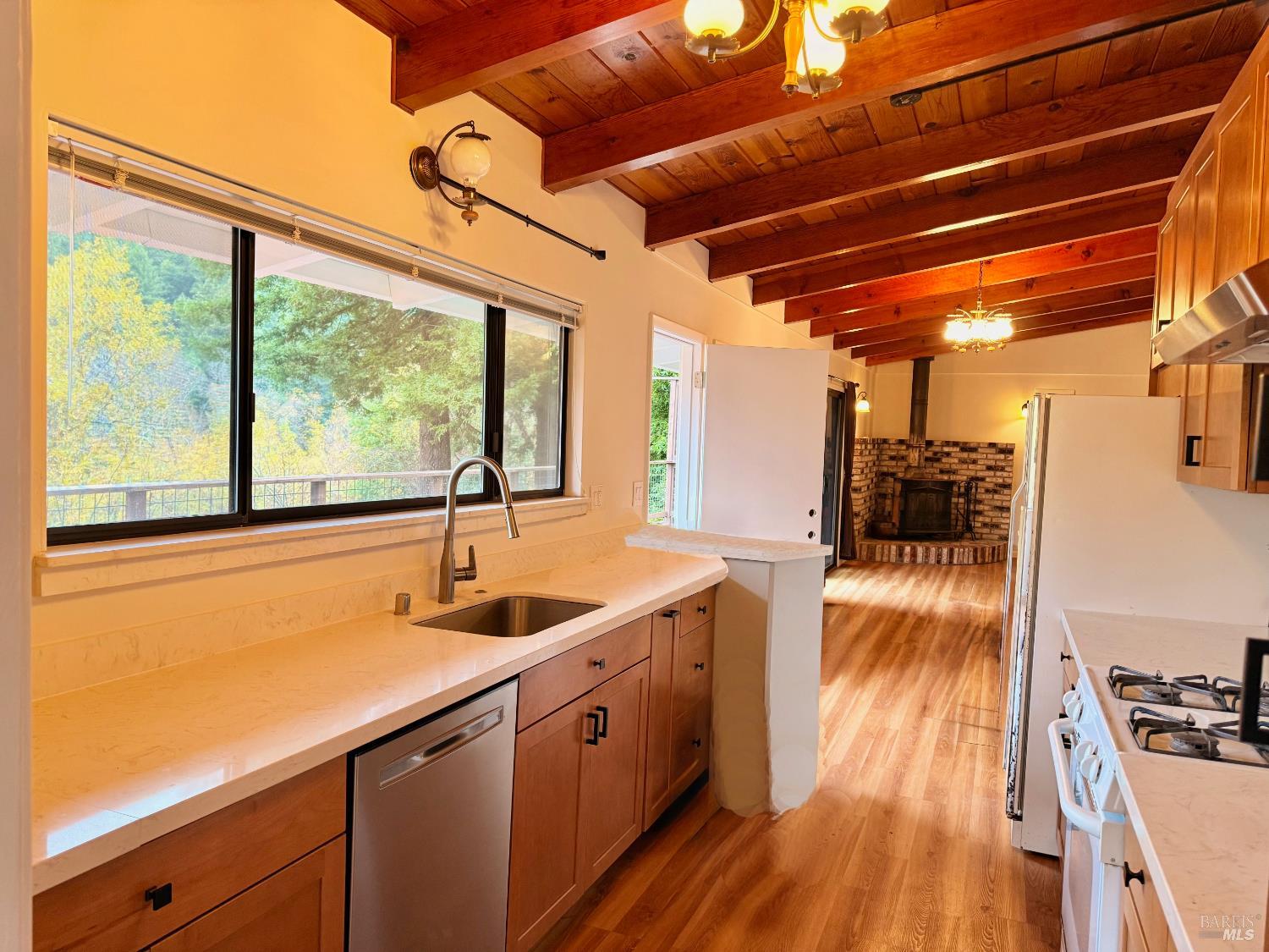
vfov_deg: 56.8
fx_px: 880
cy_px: 476
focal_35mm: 24
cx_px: 634
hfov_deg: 71.6
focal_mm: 6.76
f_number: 1.78
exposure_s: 1/60
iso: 200
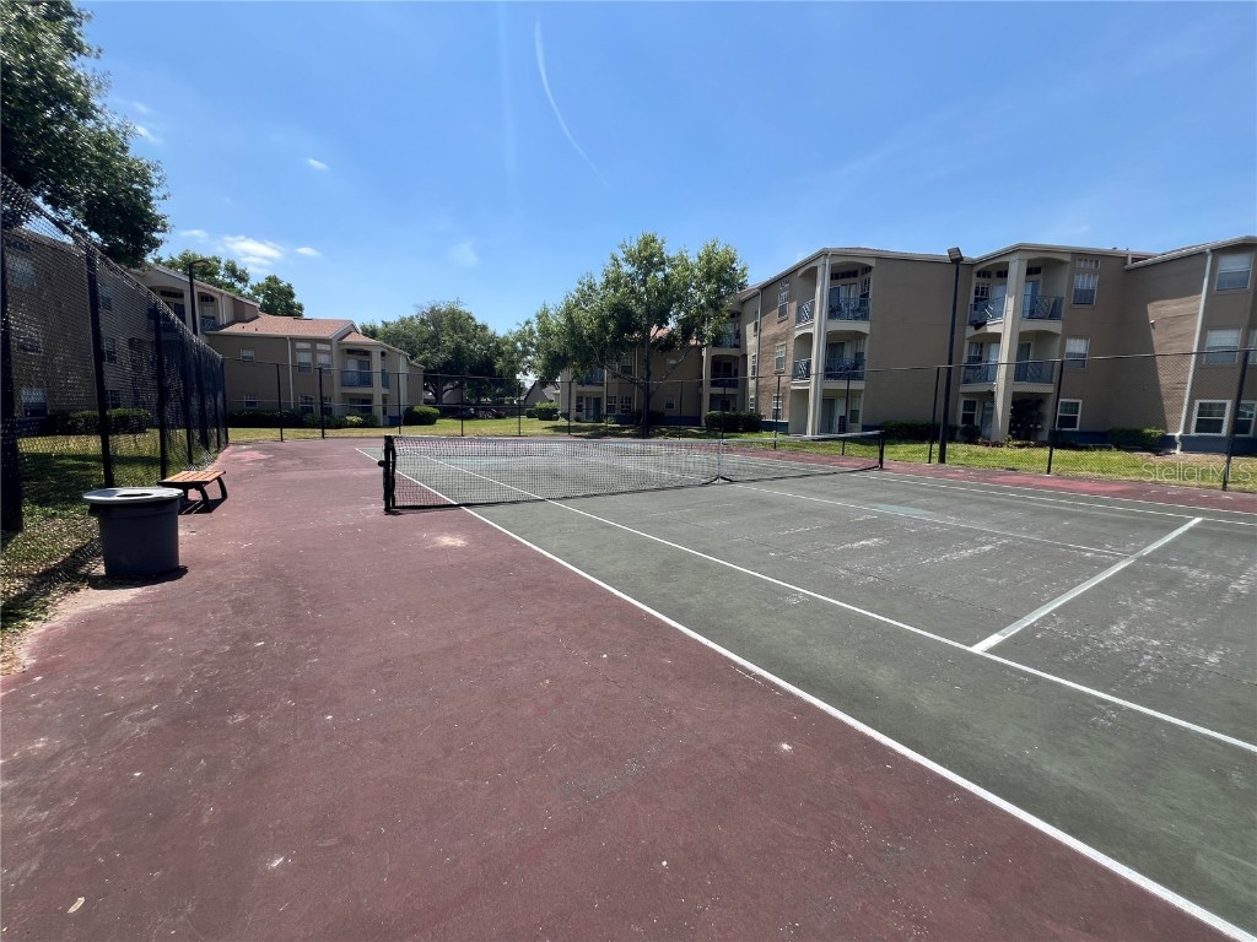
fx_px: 472
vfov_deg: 89.9
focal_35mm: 13
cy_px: 471
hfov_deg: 106.2
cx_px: 628
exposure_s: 1/1107
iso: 32
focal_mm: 1.57
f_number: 1.8
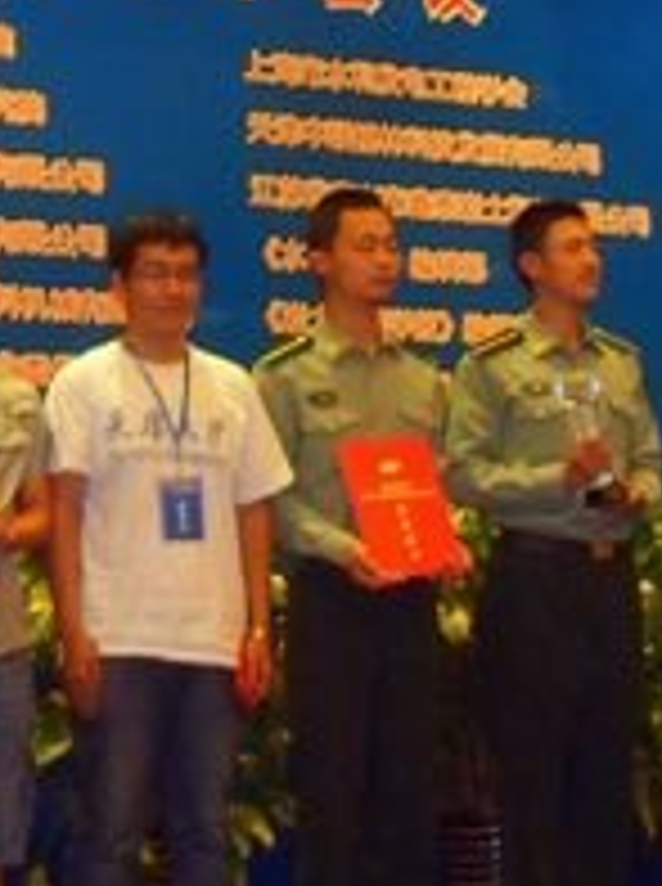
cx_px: -18
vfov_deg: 16.6
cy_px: 328
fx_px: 3044
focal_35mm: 119
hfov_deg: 12.3
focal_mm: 6.6
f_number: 3.5
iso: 400
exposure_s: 1/45
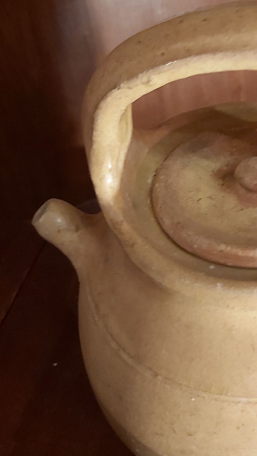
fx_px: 509
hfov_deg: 27.1
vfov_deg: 48.3
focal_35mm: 42
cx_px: 242
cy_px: 217
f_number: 1.7
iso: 320
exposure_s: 1/25
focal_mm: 3.92
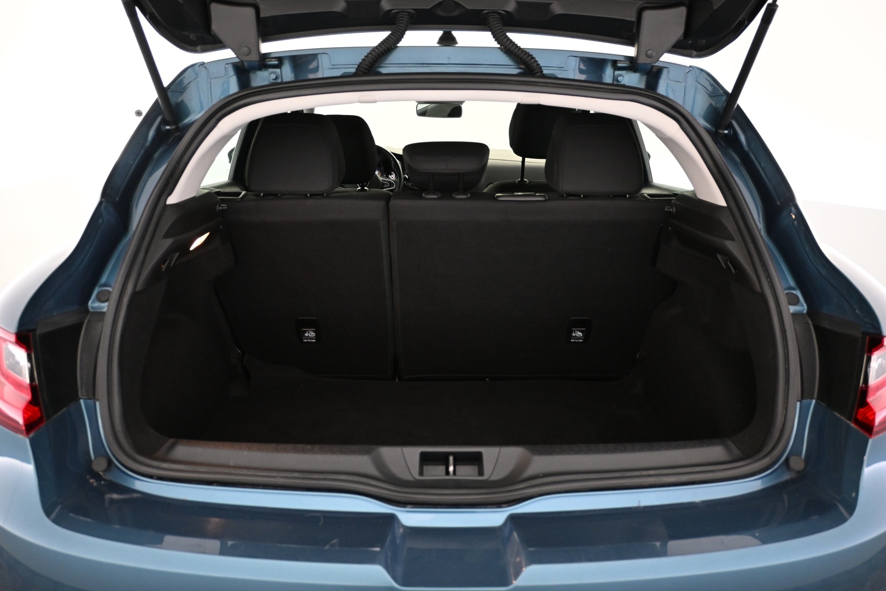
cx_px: 443
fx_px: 720
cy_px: 296
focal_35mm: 29
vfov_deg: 44.6
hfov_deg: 63.2
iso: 1600
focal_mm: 19.5
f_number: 3.8
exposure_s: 1/30
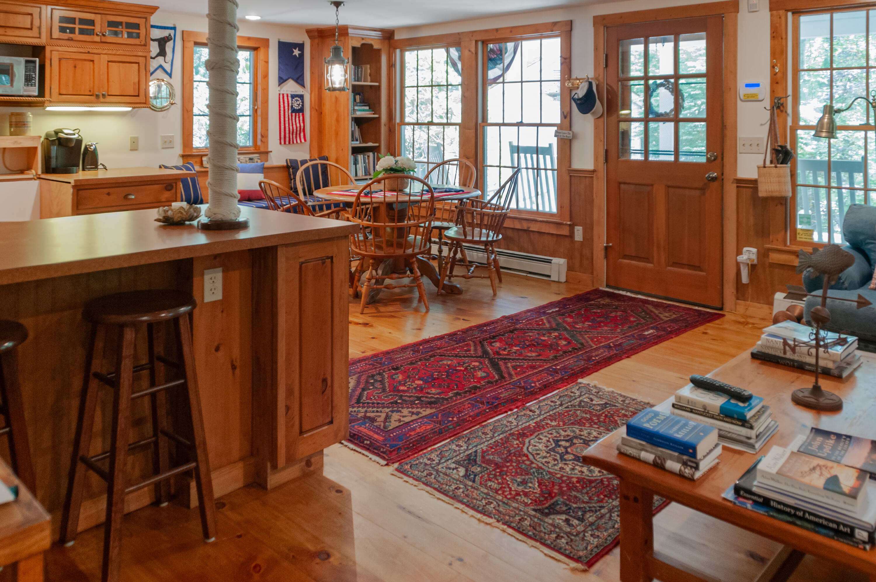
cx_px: 438
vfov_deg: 47.8
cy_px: 291
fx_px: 656
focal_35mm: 27
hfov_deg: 67.4
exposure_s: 1/13
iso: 640
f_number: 5
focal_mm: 18
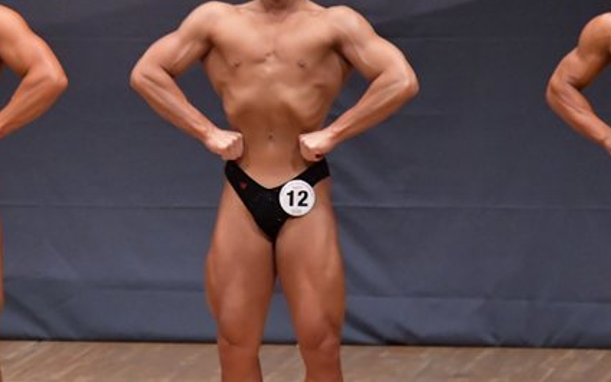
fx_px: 8376
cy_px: 200
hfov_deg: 4.2
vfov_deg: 2.6
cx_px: 107
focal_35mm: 503
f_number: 5.6
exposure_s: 1/400
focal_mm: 180
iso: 6400
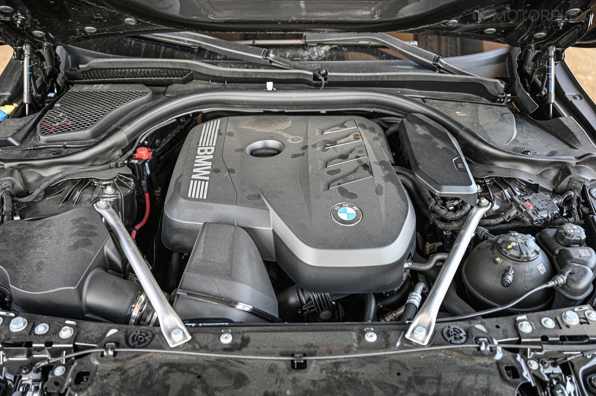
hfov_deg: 56.5
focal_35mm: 34
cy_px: 198
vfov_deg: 39.4
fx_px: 554
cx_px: 298
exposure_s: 1/125
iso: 450
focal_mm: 33.5
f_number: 2.8
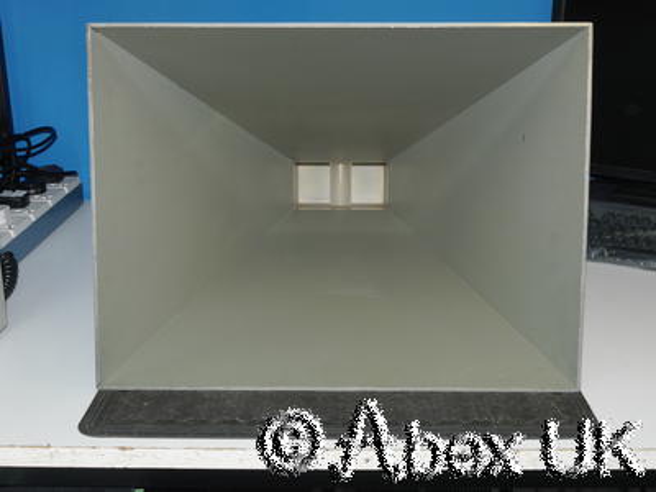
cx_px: 328
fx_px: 910
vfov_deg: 30.3
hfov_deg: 39.7
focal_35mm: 48
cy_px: 246
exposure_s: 1/60
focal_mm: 24
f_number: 7.1
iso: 400
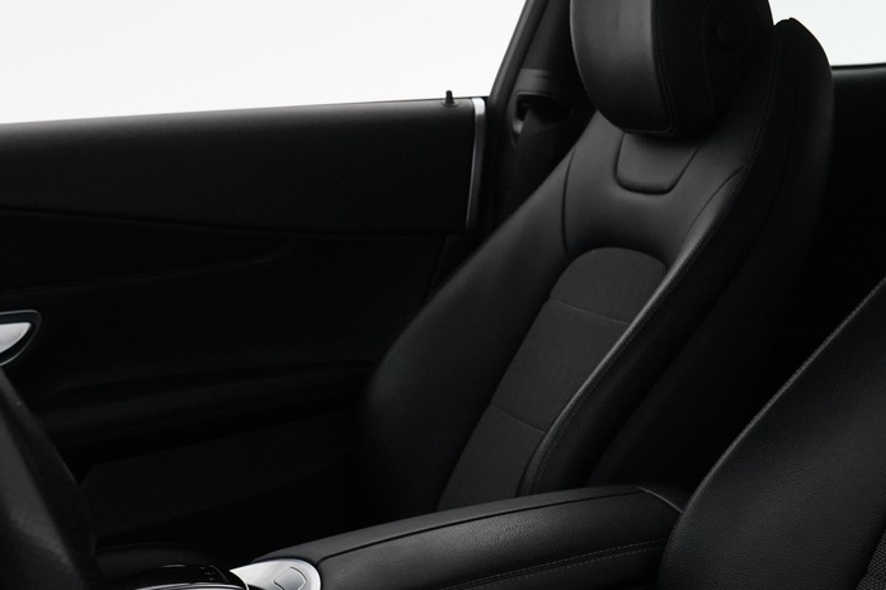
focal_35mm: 65
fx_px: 1599
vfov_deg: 20.6
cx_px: 674
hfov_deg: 30.4
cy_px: 502
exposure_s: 1/60
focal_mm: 28
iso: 4000
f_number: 5.6
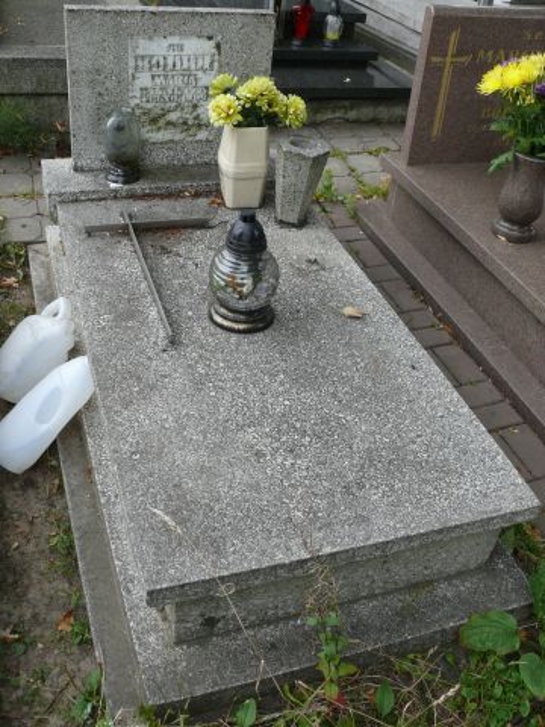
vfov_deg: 52.6
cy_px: 364
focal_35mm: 35
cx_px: 272
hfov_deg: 40.7
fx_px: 735
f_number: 4
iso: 100
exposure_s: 1/125
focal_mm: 7.4
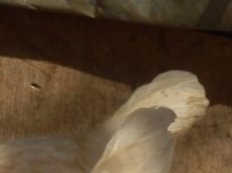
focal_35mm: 834
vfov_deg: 1.8
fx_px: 5582
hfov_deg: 2.4
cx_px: -4
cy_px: 205
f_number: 5.9
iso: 80
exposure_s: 1/400
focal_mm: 32
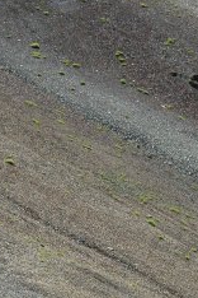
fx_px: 2665
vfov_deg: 6.4
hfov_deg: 4.3
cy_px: 262
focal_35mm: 323
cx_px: 95
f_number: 9
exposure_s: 1/320
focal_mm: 70
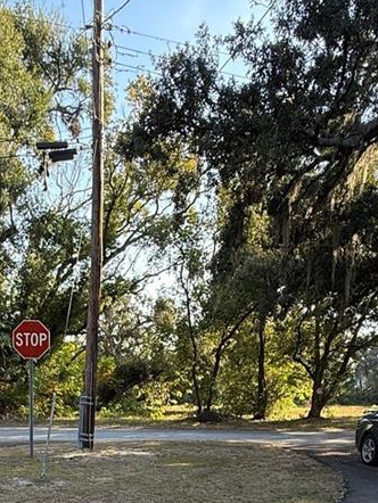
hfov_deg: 37.4
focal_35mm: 38
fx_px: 553
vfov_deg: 42.9
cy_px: 489
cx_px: 128
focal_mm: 2.22
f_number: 2.2
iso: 64
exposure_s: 1/171
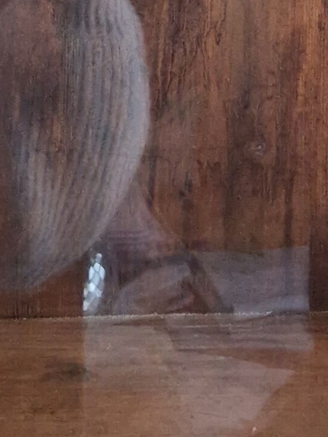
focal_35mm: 128
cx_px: 171
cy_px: -327
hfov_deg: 11.6
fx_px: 1618
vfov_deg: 13.9
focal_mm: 5.4
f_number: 1.8
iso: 800
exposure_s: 1/100
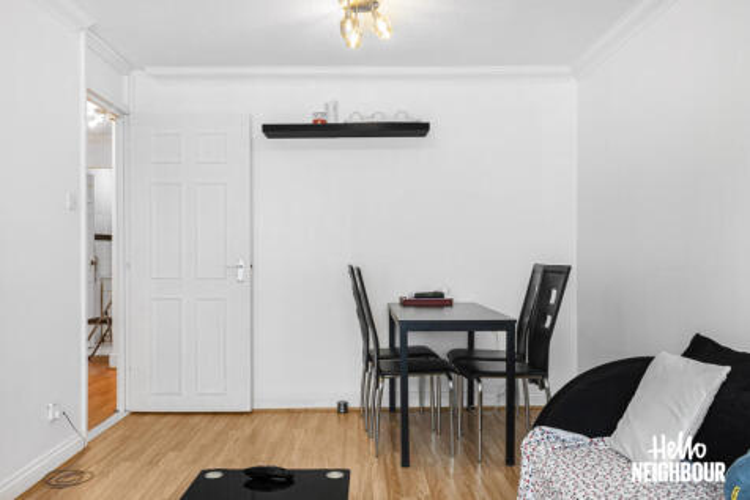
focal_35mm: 29
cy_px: 250
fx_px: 604
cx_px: 375
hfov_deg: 63.7
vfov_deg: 44.9
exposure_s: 1.3
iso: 160
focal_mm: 19.4
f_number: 14
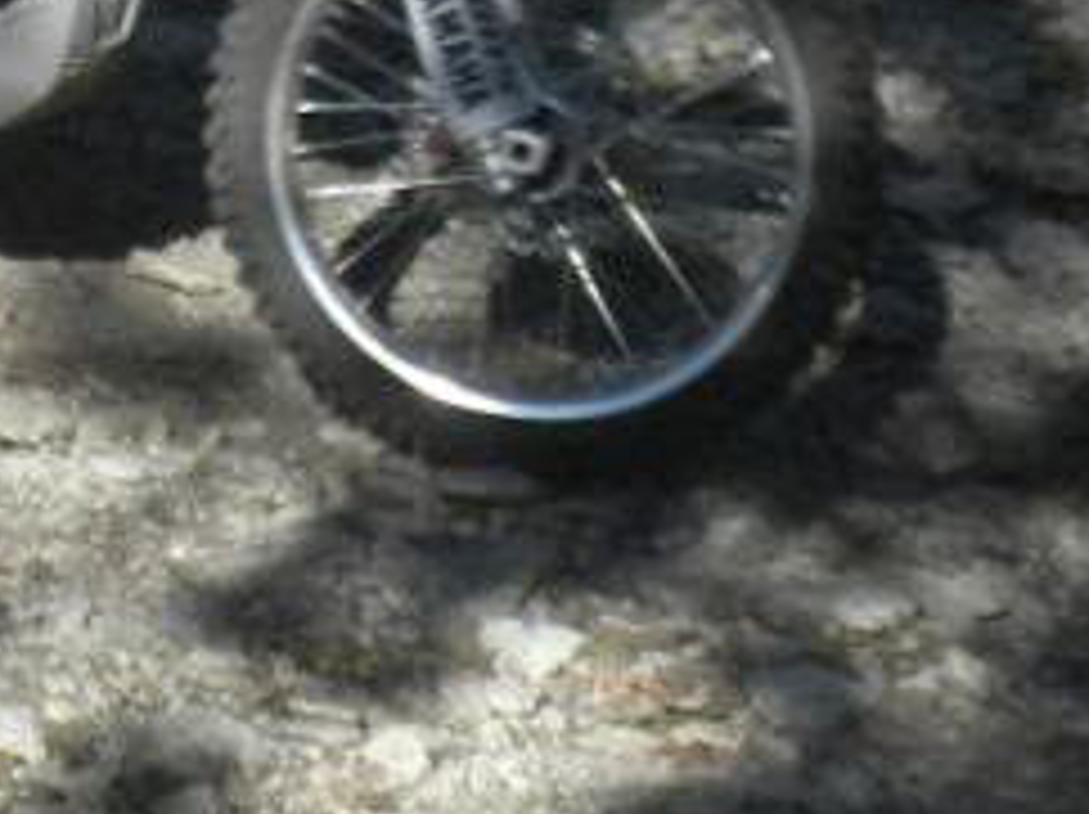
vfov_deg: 8.4
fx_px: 5406
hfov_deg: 11.3
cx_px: -126
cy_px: -409
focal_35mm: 172
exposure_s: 1/473
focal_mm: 9.1
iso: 67
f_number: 4.3
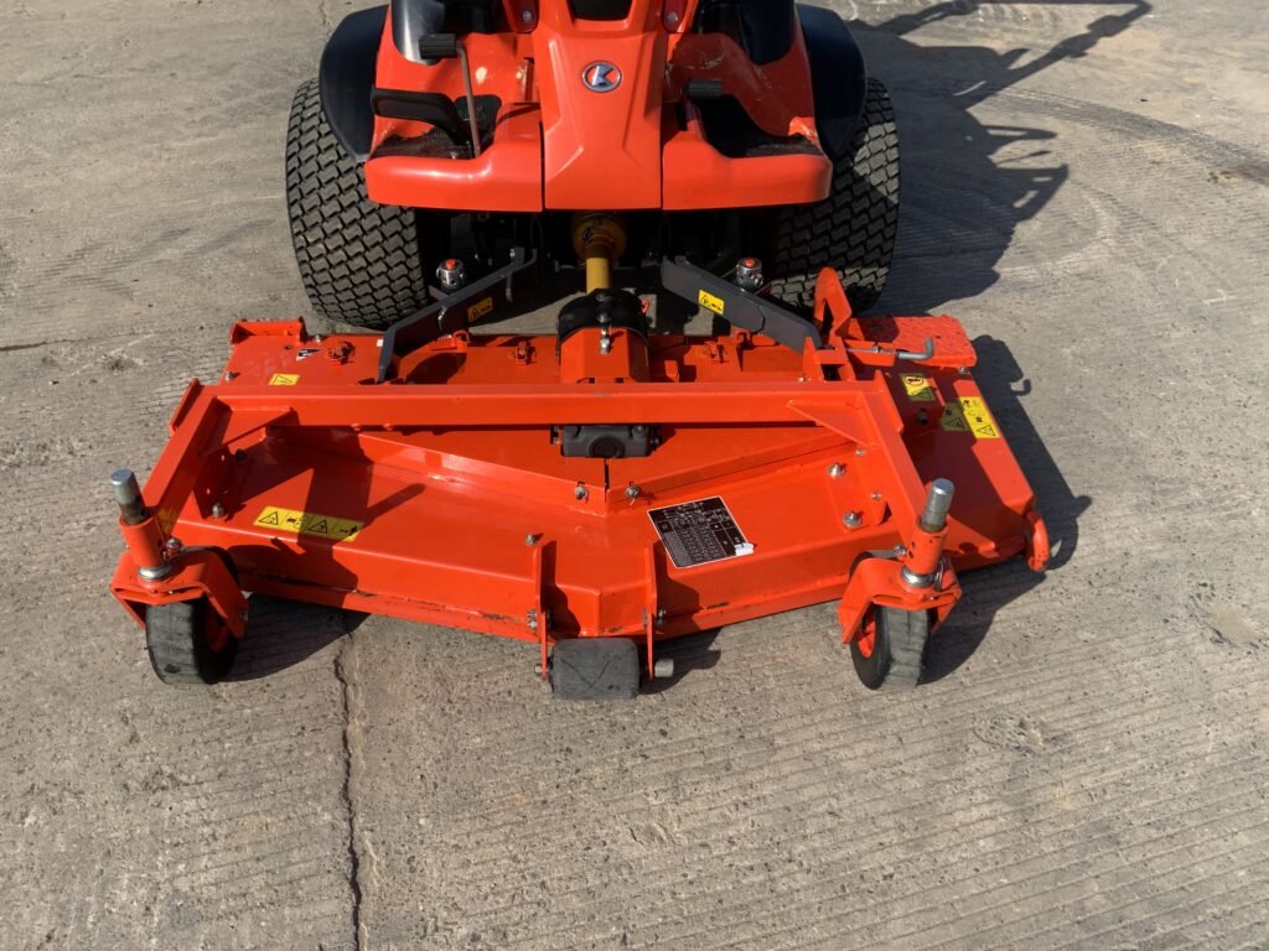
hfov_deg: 61.7
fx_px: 1063
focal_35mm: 29
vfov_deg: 48.2
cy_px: 476
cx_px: 634
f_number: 1.8
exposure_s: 1/1786
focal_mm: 3
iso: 16
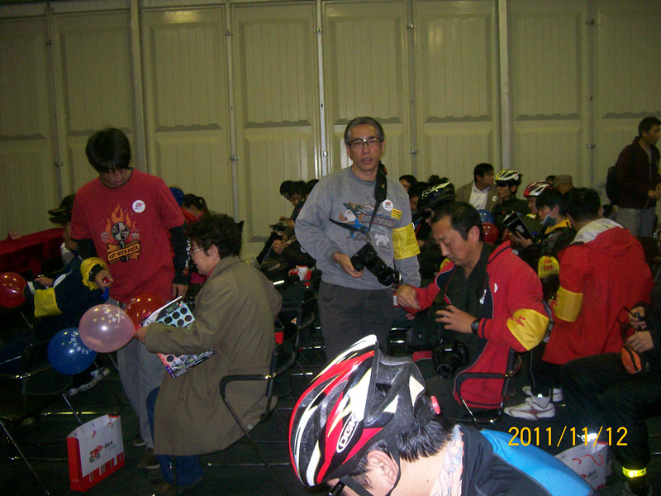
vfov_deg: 40.7
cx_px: 330
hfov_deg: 52.6
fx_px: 668
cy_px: 248
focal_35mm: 35
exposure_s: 1/64
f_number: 2.8
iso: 200
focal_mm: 5.8
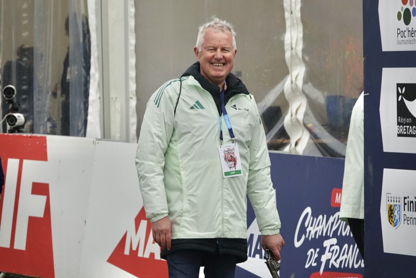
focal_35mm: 238
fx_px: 2750
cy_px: 139
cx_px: 208
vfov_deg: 5.8
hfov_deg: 8.6
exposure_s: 1/320
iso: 100
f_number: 4
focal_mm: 87.11
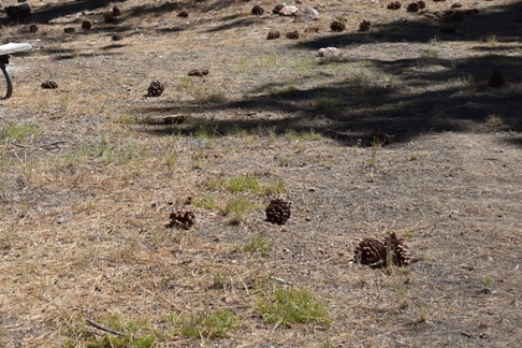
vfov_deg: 12.0
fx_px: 1653
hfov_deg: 17.4
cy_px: 149
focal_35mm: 114
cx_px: -47
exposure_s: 1/640
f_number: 4.5
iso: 100
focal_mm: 34
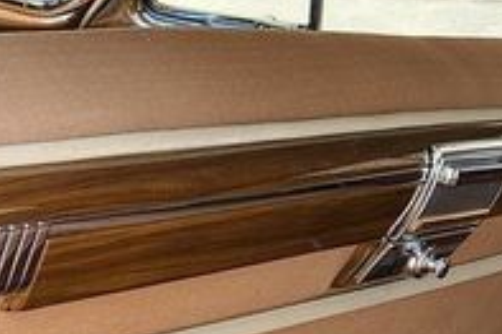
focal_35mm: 88
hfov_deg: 22.9
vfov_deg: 14.6
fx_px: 1226
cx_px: 110
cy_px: 469
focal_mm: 5.4
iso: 64
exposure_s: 1/120
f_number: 1.8
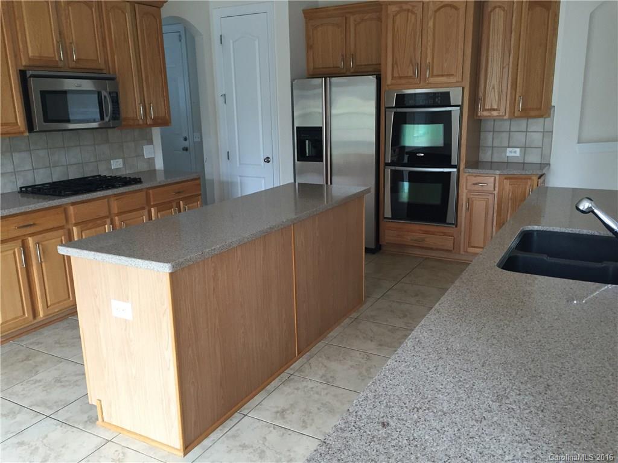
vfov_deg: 48.2
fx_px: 518
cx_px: 309
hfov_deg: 61.7
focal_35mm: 29
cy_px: 232
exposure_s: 1/30
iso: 100
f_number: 2.2
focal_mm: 4.15
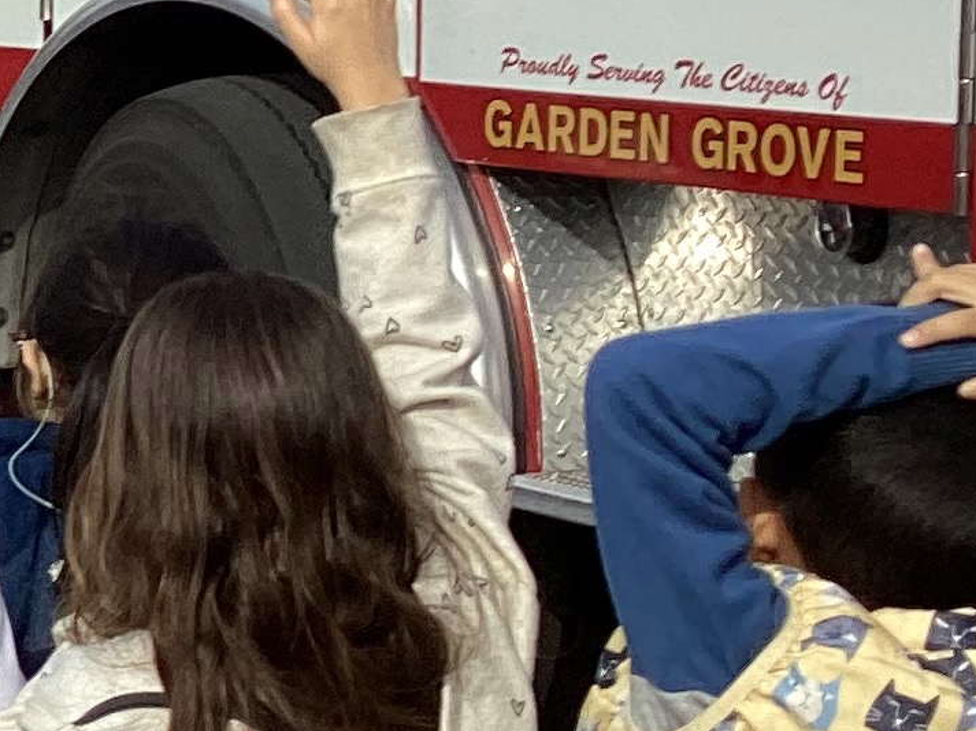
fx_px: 4002
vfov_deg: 10.4
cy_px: 363
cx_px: -1098
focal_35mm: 142
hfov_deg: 12.1
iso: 25
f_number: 2.4
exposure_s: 1/1567
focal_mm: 3.3
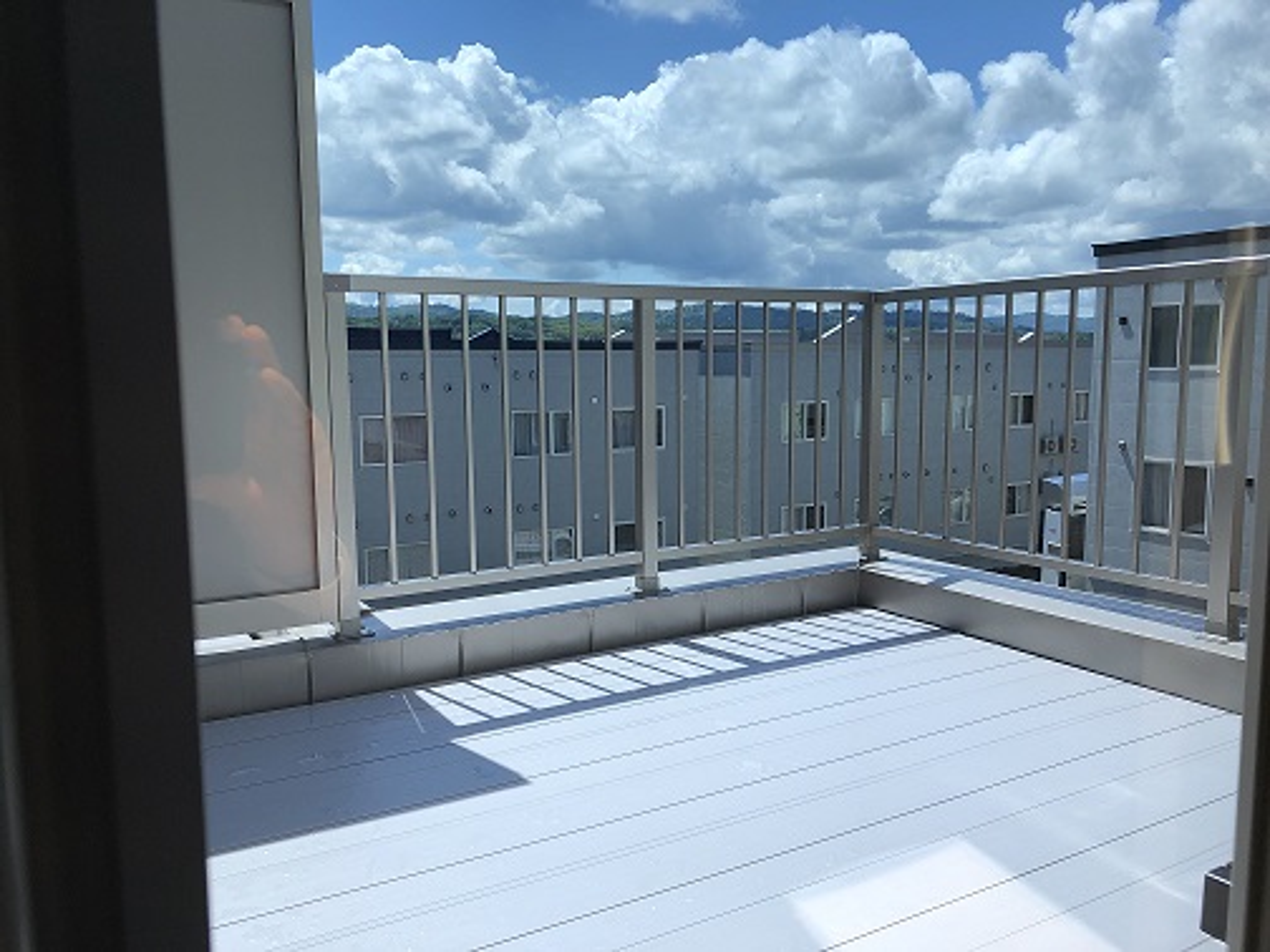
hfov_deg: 63.4
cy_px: 476
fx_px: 1027
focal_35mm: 28
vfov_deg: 49.7
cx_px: 635
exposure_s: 1/2114
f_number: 1.8
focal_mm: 3.99
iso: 20
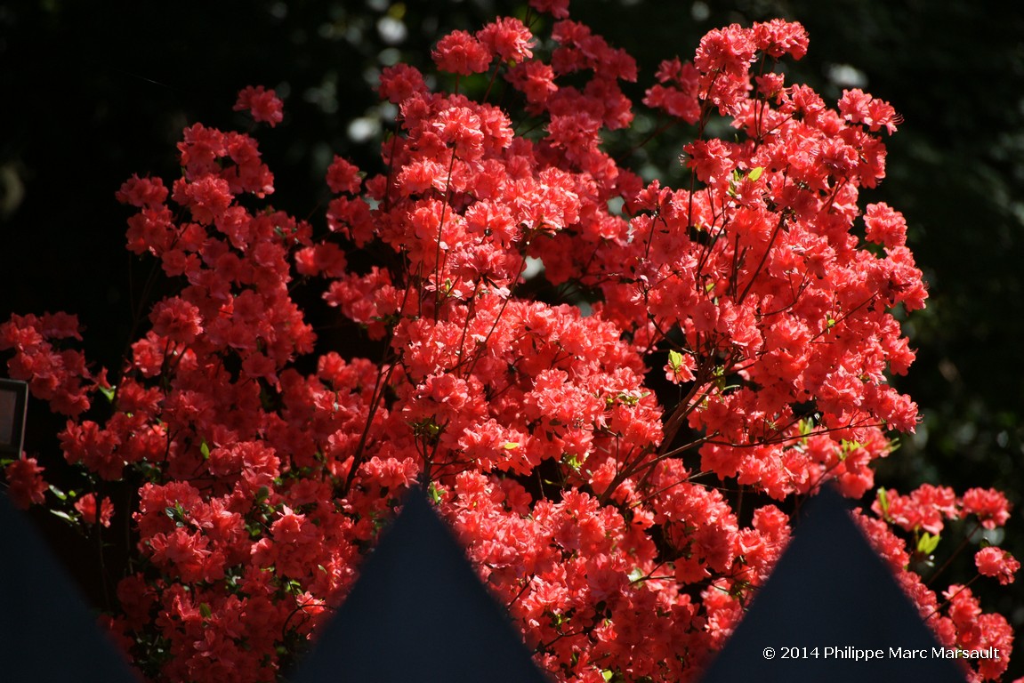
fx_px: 14225
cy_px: 342
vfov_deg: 2.8
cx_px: 512
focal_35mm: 500
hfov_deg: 4.1
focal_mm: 500
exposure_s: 1/640
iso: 400
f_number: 8
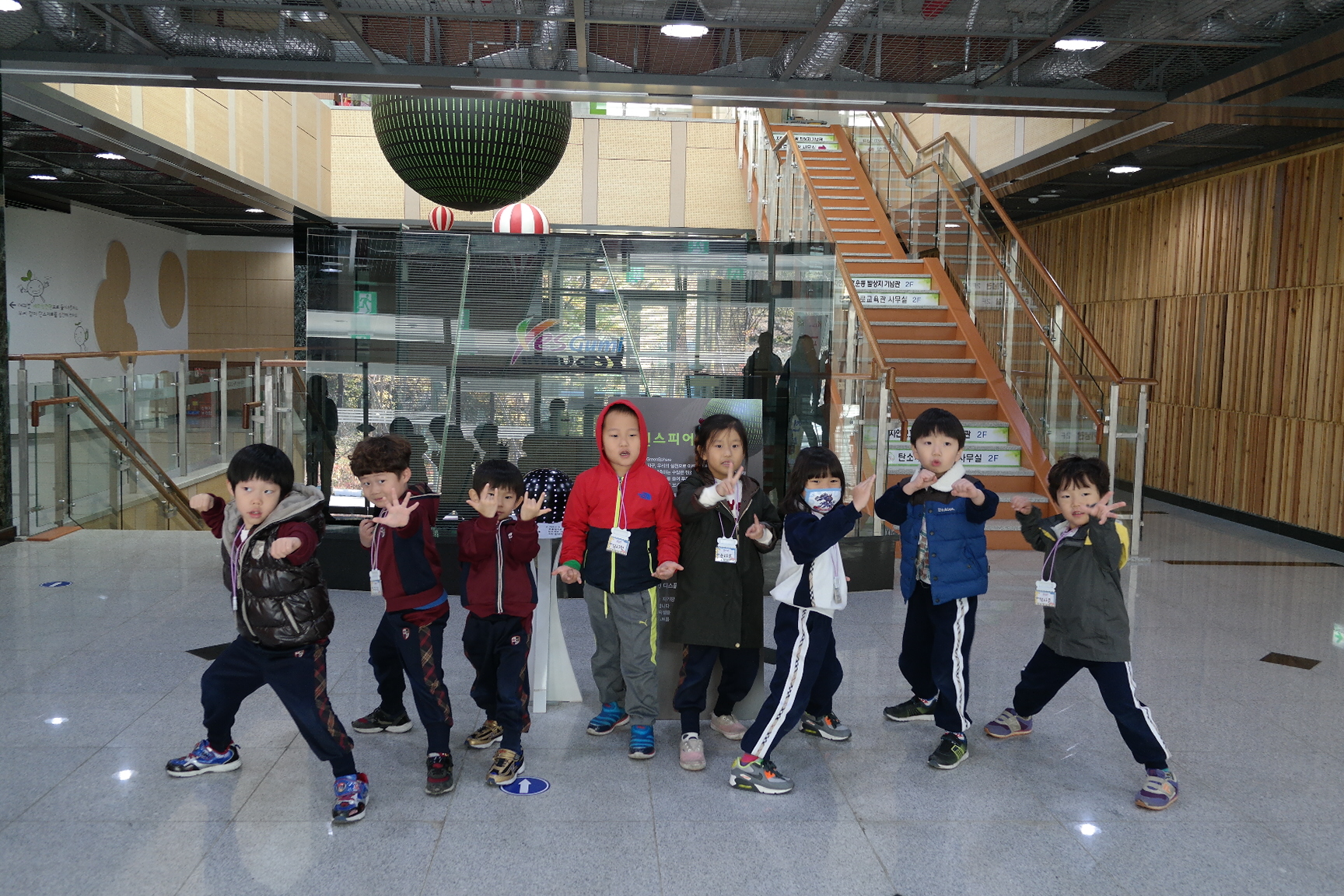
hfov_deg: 61.9
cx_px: 672
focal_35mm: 30
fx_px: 1120
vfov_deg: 43.6
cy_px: 448
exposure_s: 1/40
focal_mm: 20
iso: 400
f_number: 3.5
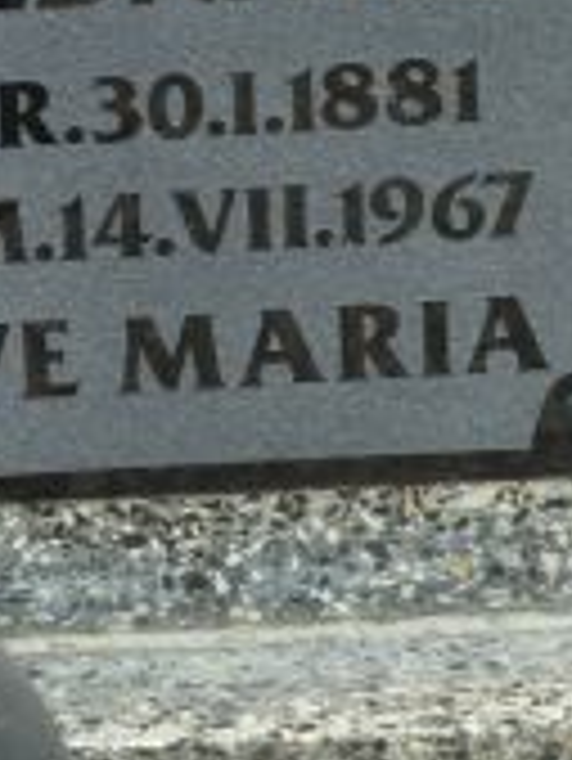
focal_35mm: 364
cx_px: 59
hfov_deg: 4.1
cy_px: 229
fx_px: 8010
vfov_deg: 5.4
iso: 80
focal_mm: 21
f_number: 4.4
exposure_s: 1/60
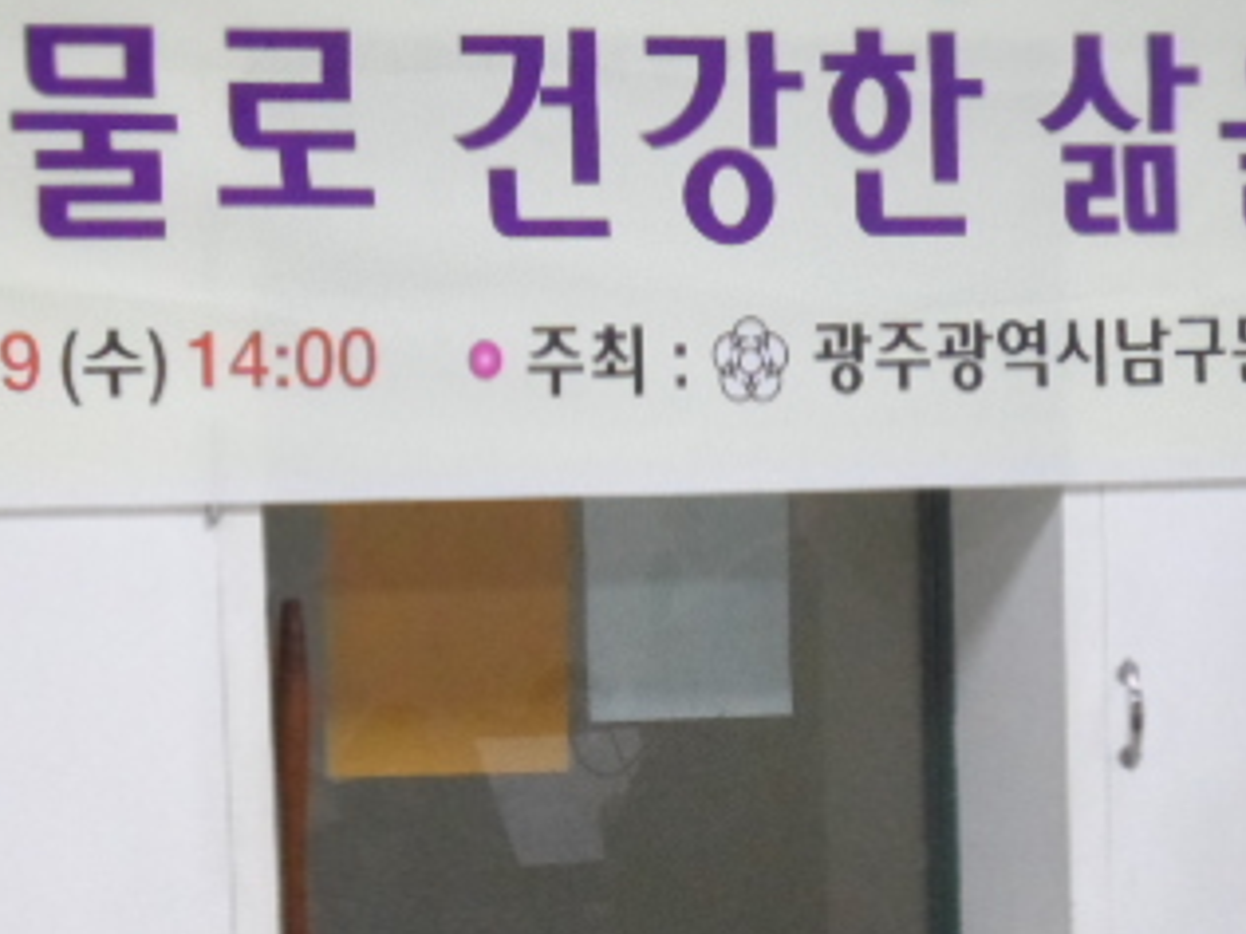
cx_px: 623
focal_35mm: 136
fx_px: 4895
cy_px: 1107
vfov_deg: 10.7
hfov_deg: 14.5
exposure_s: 1/20
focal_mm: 7.8
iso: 480
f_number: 4.2
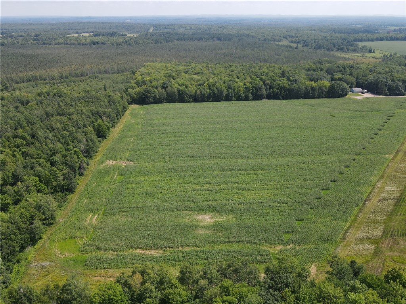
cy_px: 152
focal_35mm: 24
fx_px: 281
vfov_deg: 56.8
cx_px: 203
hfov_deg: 71.6
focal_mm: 4.5
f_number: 2.8
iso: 100
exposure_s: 1/400
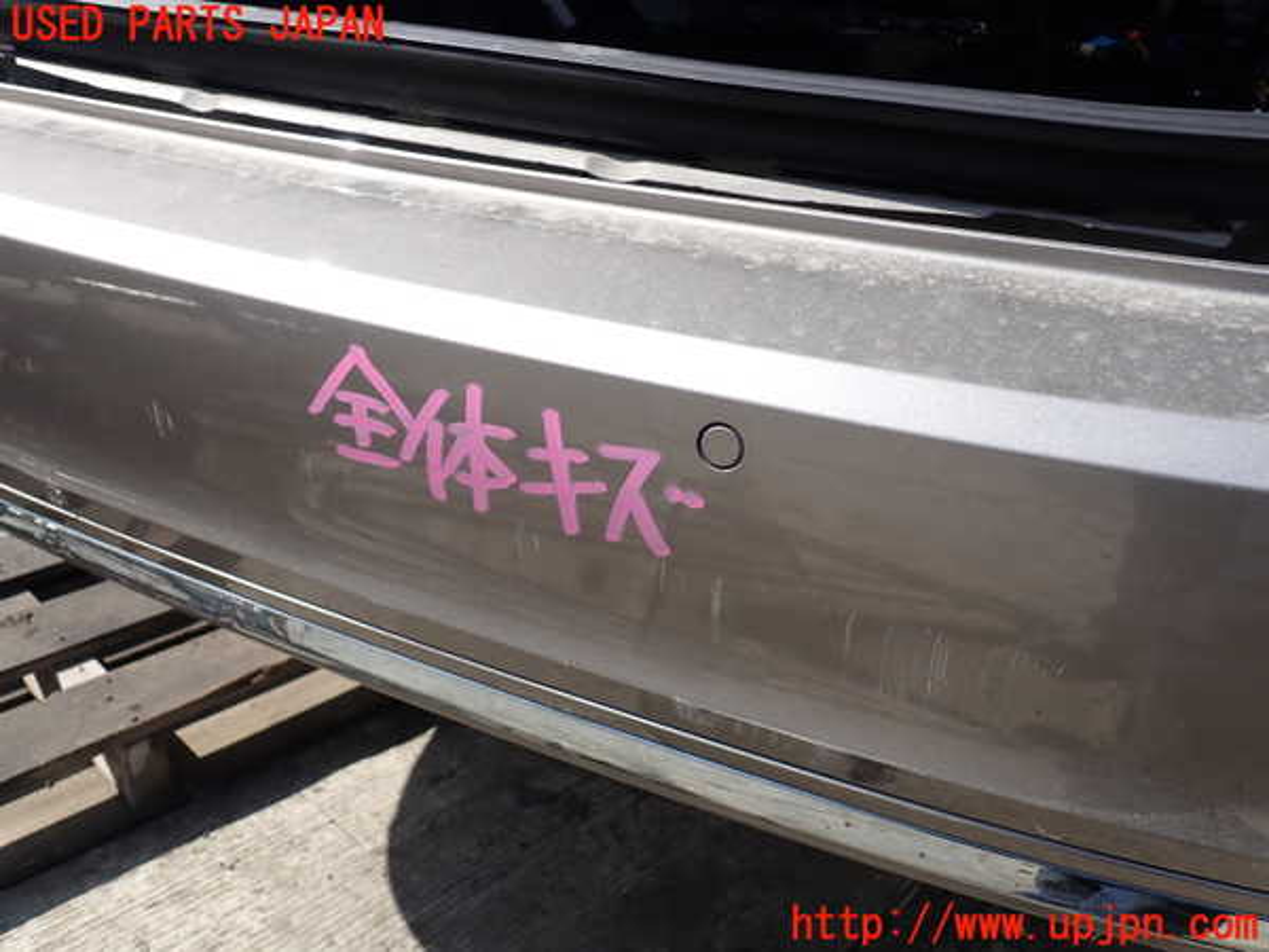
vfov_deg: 46.8
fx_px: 1100
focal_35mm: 30
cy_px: 476
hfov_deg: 60.0
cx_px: 634
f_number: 3.2
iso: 100
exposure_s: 1/800
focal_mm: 5.4
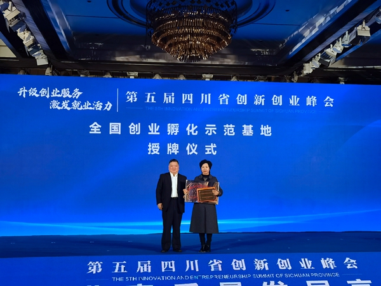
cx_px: 190
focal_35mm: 45
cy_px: 143
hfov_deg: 42.1
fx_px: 495
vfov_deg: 32.2
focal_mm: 5.58
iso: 160
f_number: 1.9
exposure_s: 1/120
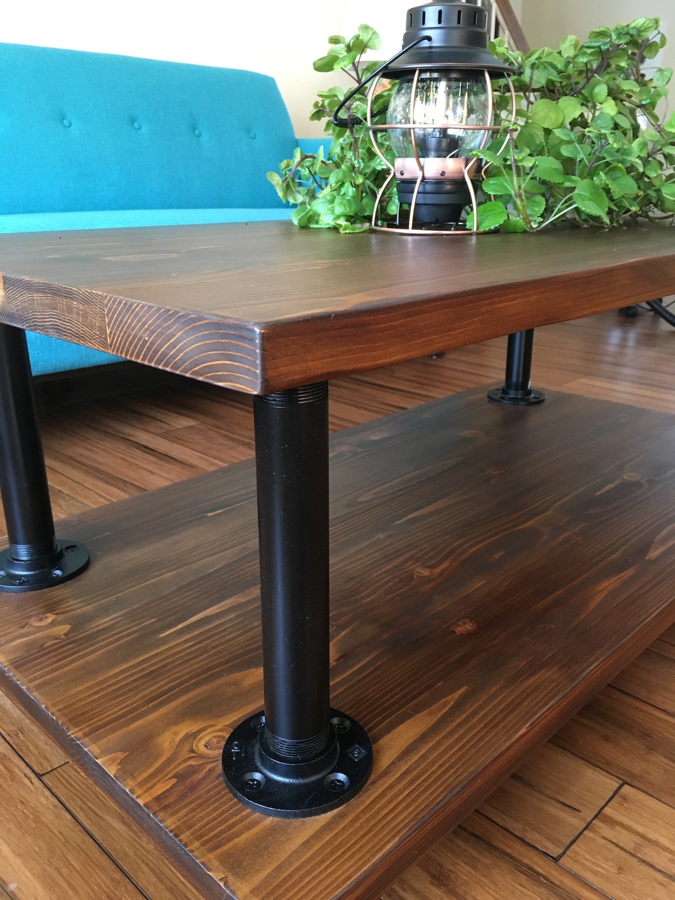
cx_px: 338
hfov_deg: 48.2
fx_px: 754
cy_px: 450
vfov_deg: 61.7
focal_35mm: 29
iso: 200
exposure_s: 1/17
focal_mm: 4.15
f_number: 2.2
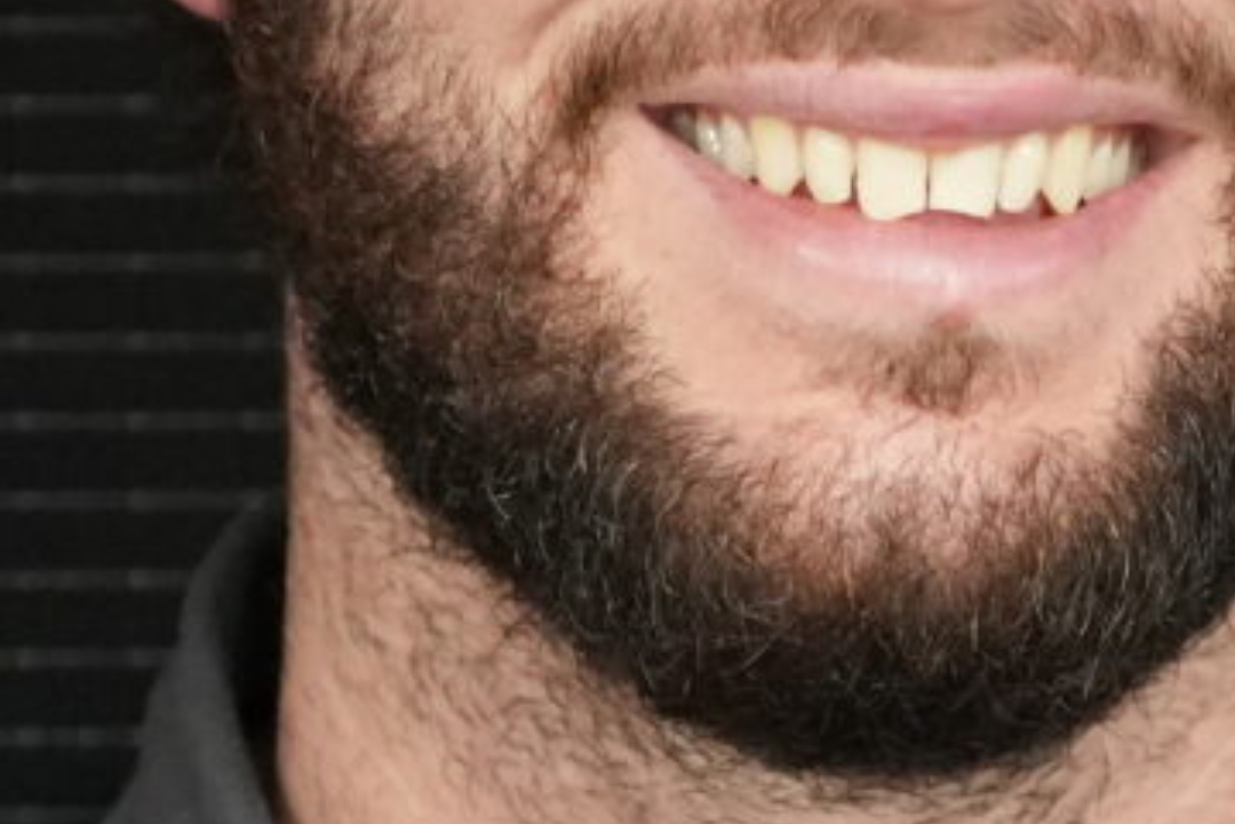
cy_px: 671
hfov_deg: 5.6
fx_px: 12525
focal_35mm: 365
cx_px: 875
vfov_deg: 3.8
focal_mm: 51.3
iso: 5000
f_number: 2.8
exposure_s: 1/160
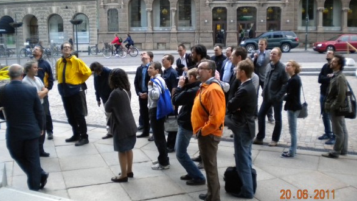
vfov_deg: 30.4
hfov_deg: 51.6
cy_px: 86
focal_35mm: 39
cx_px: 176
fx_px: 369
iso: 400
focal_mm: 6.3
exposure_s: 1/432
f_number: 3.1
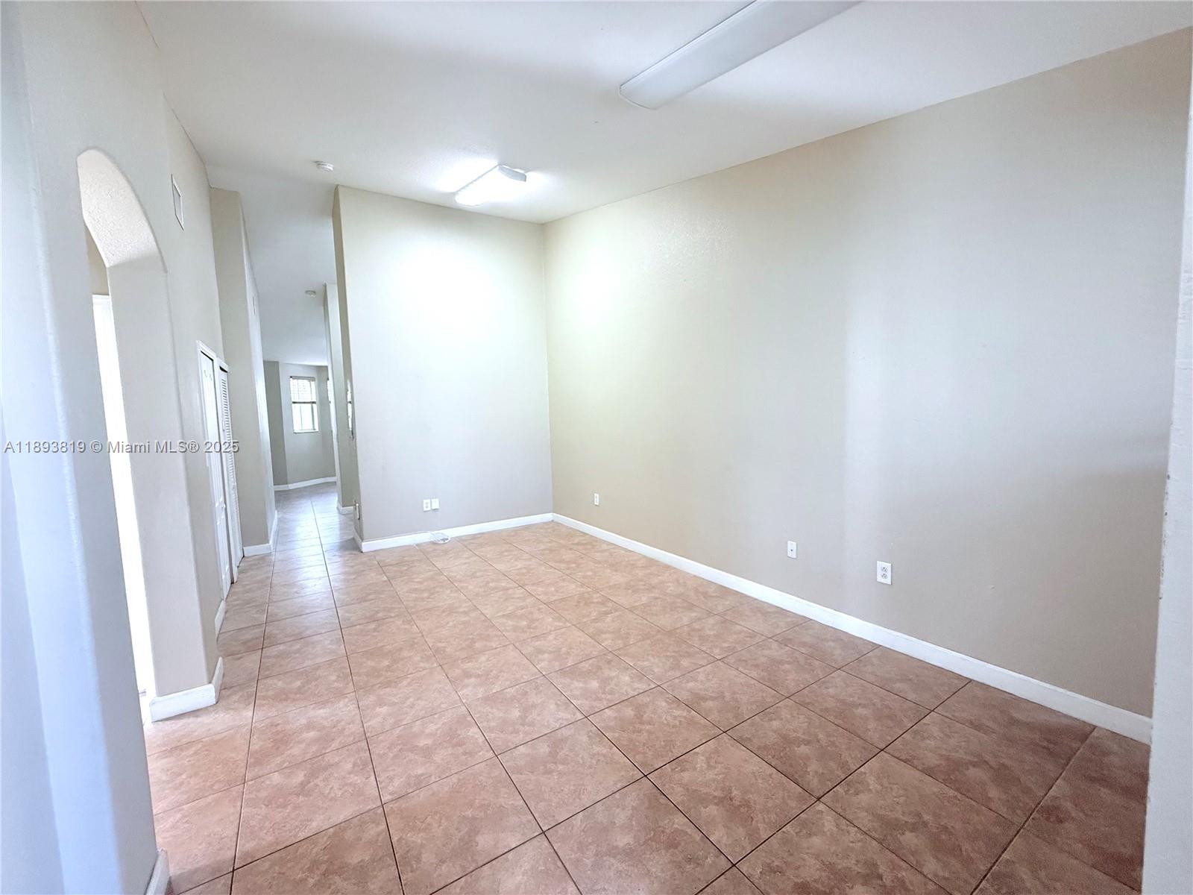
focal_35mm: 14
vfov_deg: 85.7
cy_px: 448
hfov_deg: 102.1
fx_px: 482
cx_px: 596
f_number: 2.2
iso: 200
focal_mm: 2.22
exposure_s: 1/120
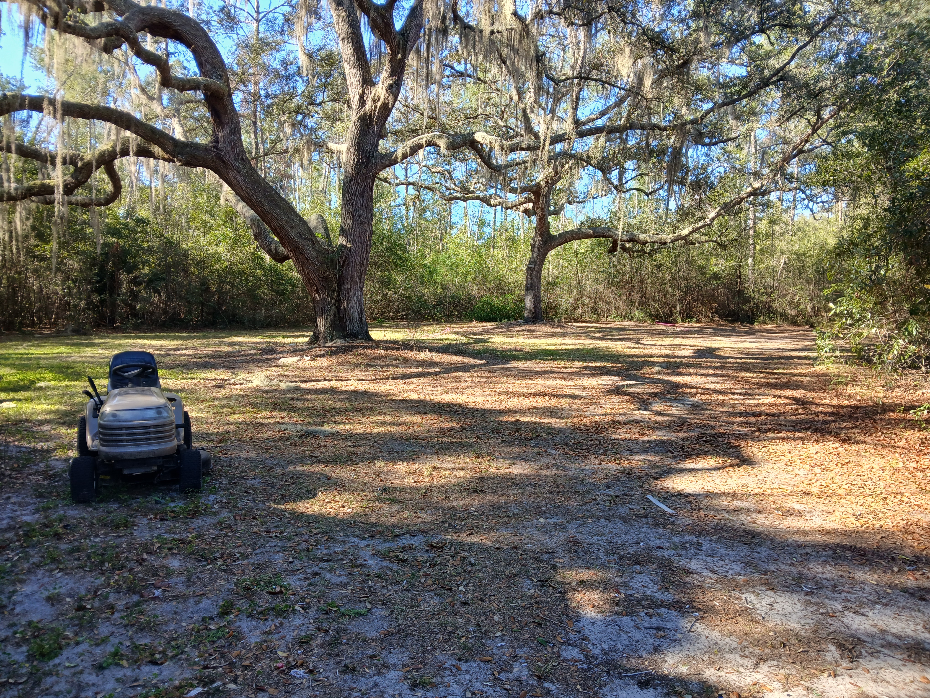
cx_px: 465
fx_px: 699
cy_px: 349
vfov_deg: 53.1
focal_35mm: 26
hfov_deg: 67.3
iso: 32
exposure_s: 1/120
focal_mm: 3.98
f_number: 1.8
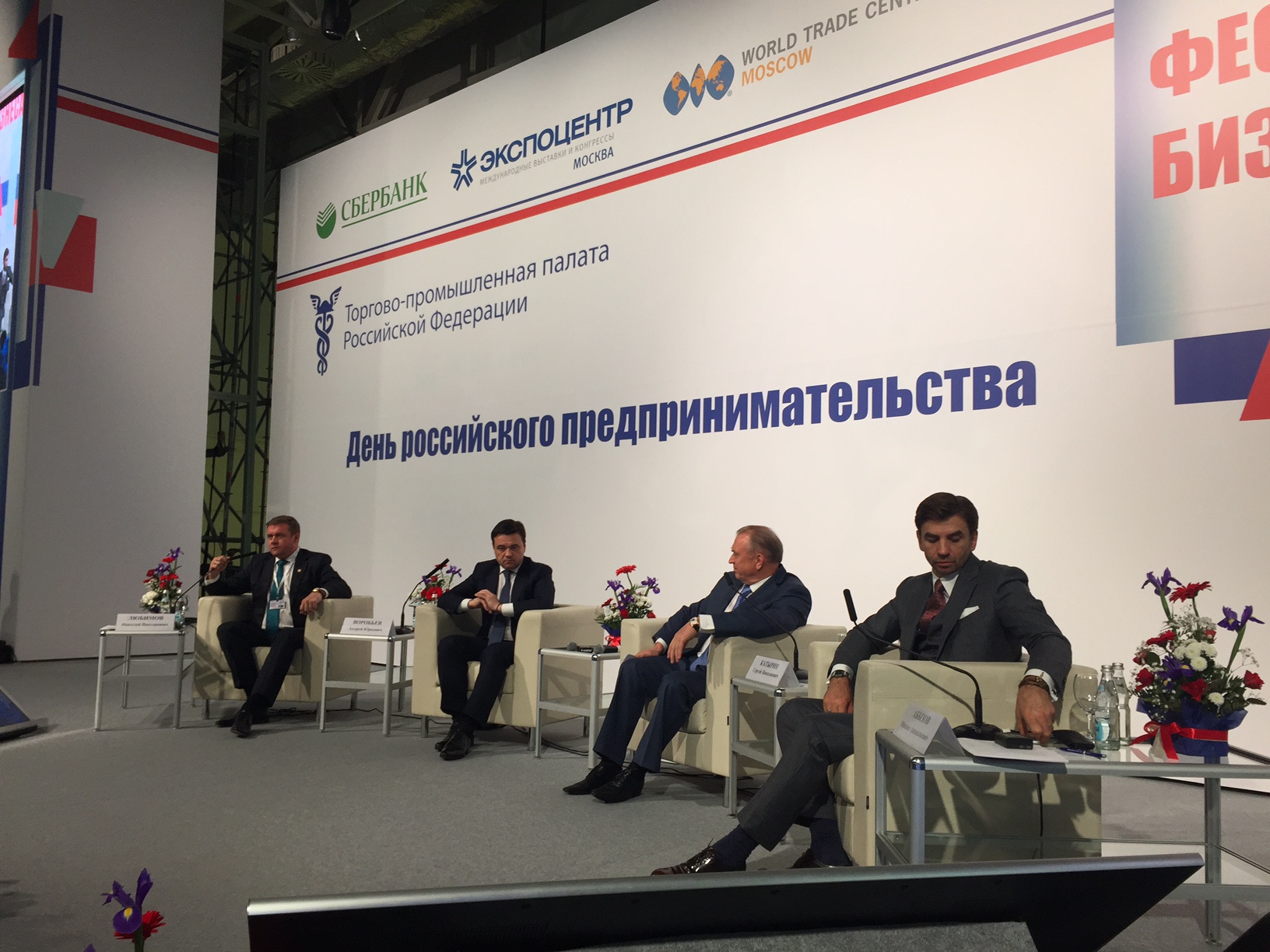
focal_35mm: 29
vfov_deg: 48.2
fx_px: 1064
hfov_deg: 61.7
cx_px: 635
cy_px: 476
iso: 50
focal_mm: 4.15
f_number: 2.2
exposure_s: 1/100
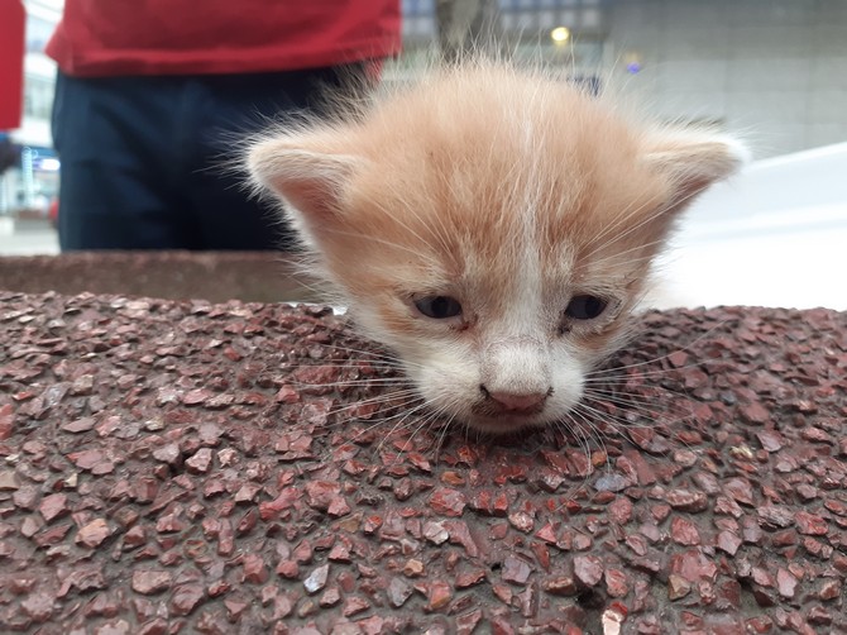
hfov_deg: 65.3
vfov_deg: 51.3
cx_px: 424
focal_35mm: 27
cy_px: 318
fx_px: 660
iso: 64
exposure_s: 1/50
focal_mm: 3.6
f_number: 1.9
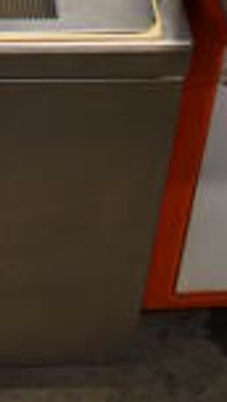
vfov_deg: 20.4
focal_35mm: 89
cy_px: -202
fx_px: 948
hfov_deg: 13.3
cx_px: -42
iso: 800
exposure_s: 1/160
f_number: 3.5
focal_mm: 18
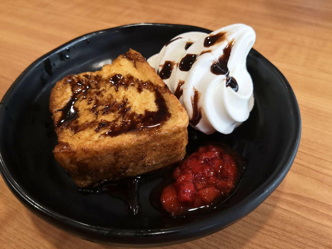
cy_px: 124
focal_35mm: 27
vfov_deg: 51.4
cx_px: 166
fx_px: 259
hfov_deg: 65.3
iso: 125
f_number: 1.6
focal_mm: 3.95
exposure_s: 1/60
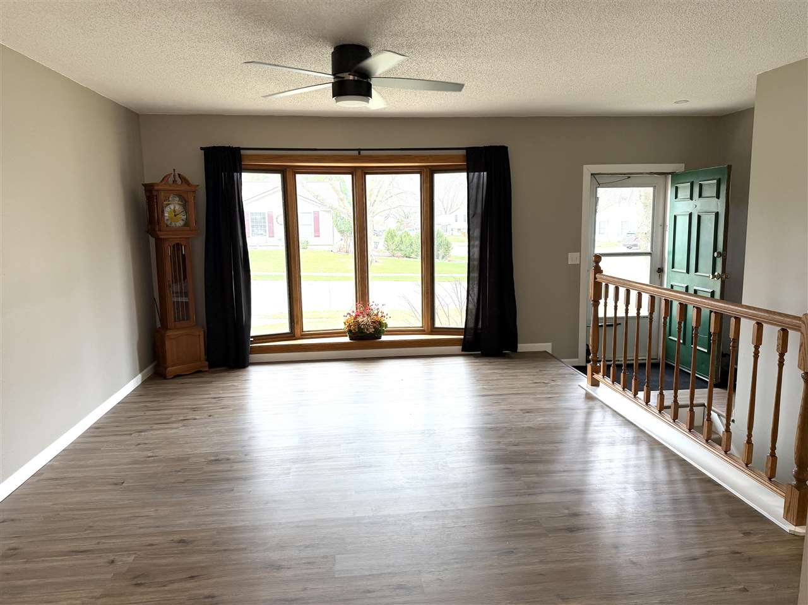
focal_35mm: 24
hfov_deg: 71.6
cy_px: 302
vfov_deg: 56.8
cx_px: 404
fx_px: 560
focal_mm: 6.76
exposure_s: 1/195
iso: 100
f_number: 1.78
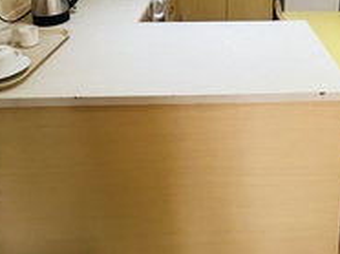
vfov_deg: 35.8
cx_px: 229
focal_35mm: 32
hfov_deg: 55.6
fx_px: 314
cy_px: -41
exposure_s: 1/50
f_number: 1.8
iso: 250
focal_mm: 1.57
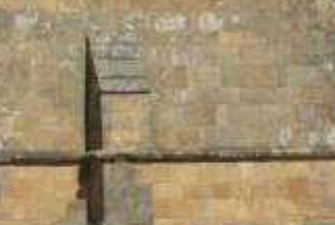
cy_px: -223
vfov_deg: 9.0
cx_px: -10
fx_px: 1342
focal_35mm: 144
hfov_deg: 14.0
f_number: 11
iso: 125
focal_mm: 29
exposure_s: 1/400
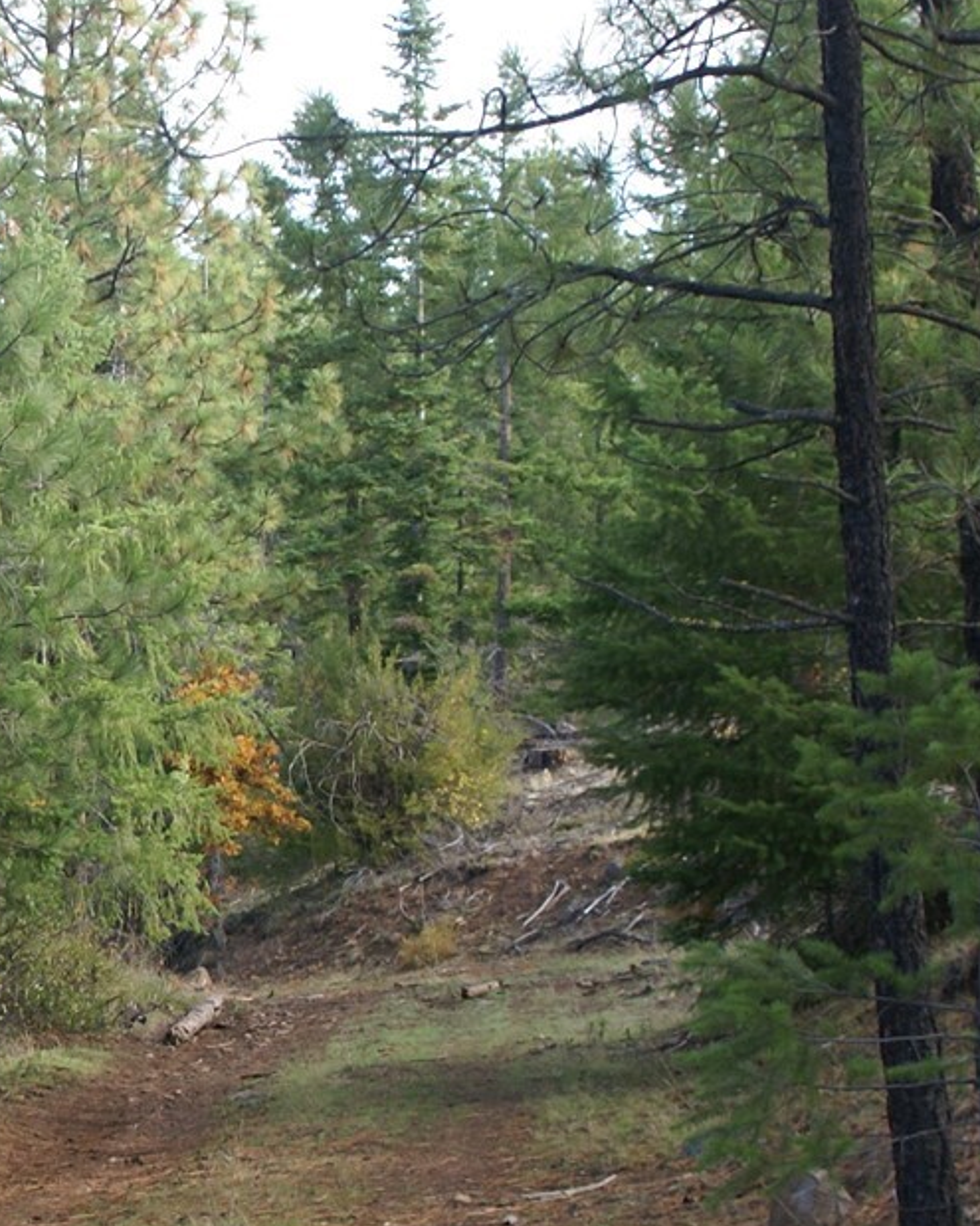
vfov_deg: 17.8
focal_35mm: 108
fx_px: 3917
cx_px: -187
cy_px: 629
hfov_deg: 13.9
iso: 100
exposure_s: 1/60
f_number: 5
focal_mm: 28
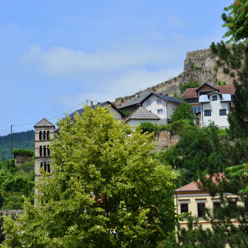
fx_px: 1435
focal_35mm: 177
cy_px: 124
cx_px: 122
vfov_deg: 9.9
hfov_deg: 9.9
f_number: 9
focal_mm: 92
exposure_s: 1/320
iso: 200
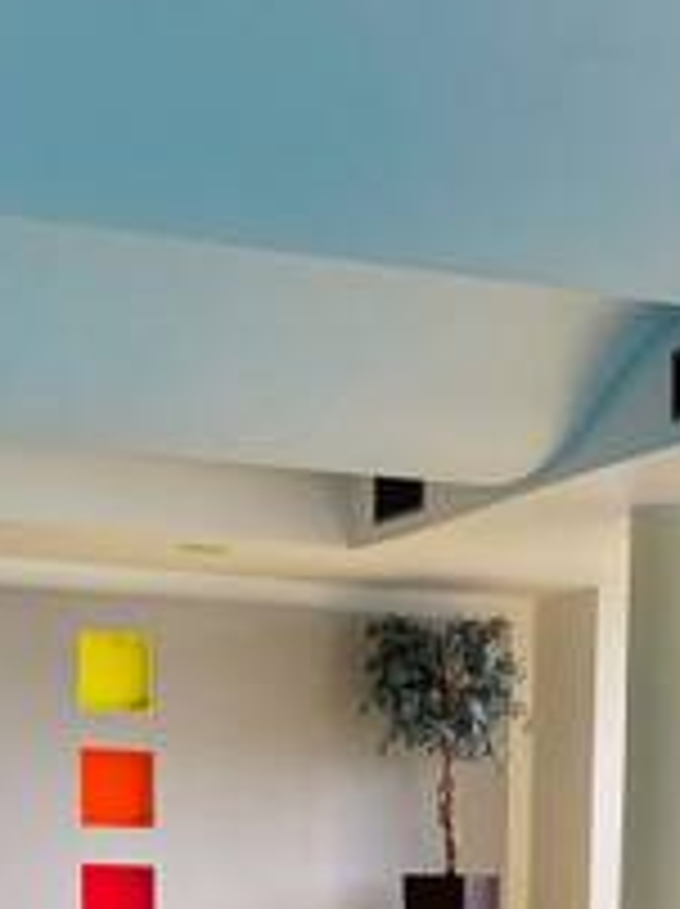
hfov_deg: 14.3
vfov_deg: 17.2
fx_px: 2704
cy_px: 1368
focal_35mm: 103
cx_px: 509
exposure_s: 1/120
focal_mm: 4.25
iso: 64
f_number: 1.8
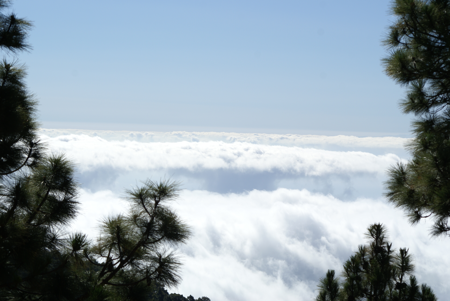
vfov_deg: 10.2
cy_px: 150
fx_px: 1690
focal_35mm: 135
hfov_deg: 15.2
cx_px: 225
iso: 100
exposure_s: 1/320
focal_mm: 90
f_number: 13
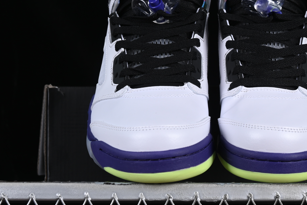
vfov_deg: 12.1
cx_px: 214
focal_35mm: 113
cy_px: 89
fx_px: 964
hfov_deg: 18.0
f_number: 8
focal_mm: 50
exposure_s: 1/80
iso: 160
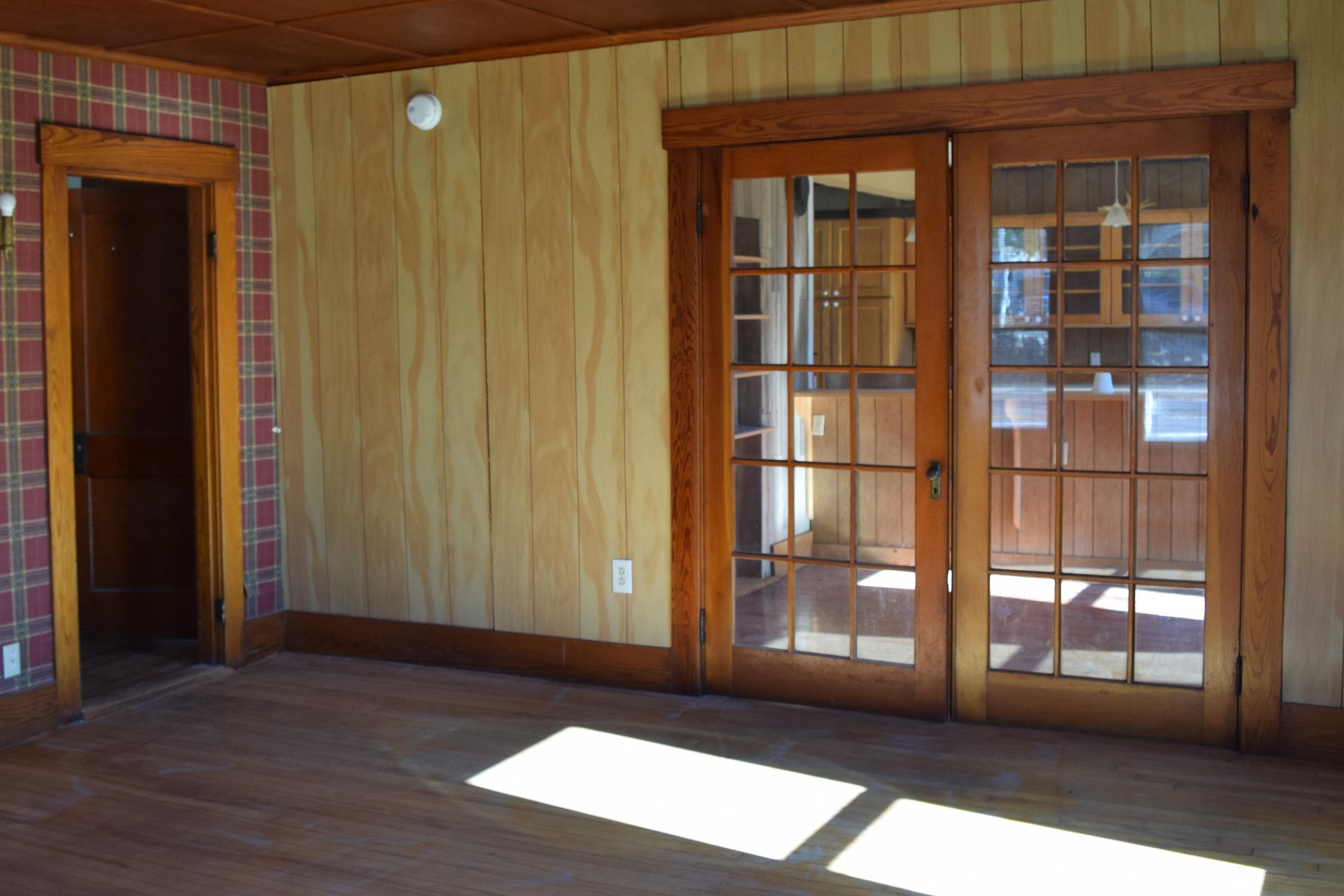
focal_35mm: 41
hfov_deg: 47.3
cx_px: 592
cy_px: 409
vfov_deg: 32.6
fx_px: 1531
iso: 400
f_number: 4.5
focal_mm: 20
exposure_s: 1/80
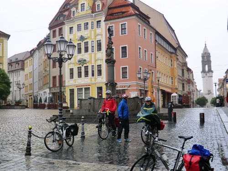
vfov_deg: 30.9
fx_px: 310
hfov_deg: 40.4
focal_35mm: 47
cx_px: 114
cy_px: 86
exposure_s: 1/100
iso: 64
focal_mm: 8.4
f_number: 4
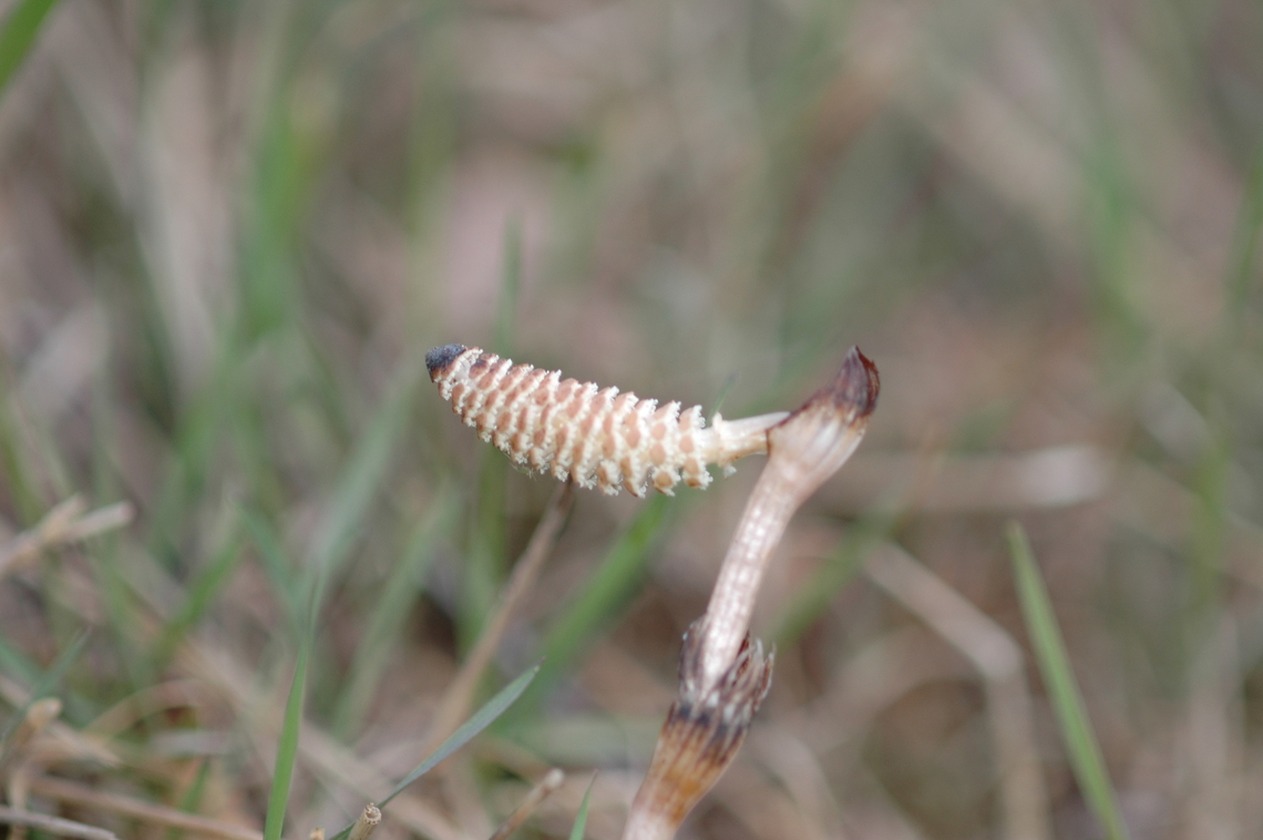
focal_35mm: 158
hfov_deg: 13.1
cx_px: 632
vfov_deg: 8.7
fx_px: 5521
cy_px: 420
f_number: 3.3
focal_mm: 105
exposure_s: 1/60
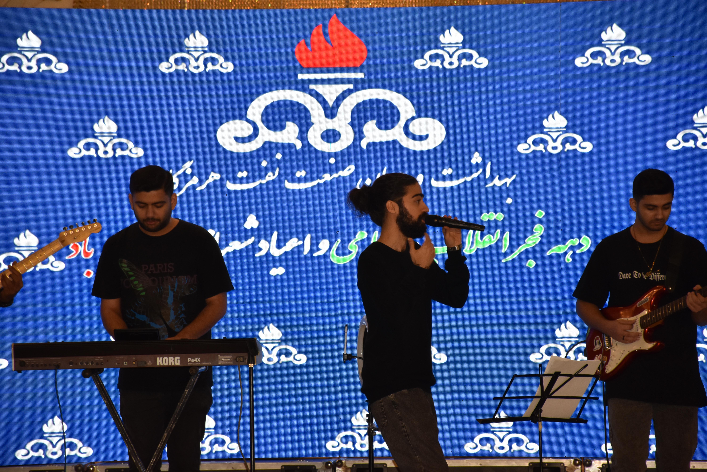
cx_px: 354
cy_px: 236
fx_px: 4124
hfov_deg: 9.8
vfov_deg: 6.5
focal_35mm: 210
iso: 500
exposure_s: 1/125
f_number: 5.6
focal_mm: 140
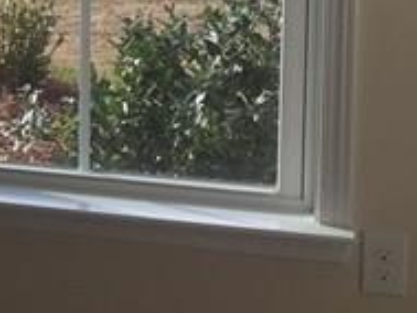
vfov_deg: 9.3
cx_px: -408
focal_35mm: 157
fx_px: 1892
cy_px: -108
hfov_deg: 11.4
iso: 32
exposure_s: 1/278
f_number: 2.2
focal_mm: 4.15
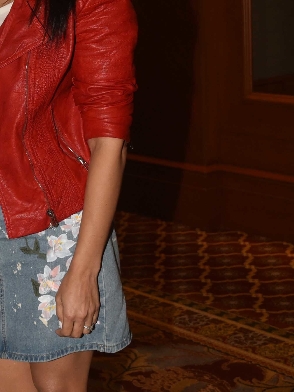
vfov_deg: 20.2
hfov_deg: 14.7
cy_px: 126
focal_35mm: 97
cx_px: -74
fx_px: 1099
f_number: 5.6
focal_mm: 30
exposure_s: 1/160
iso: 800
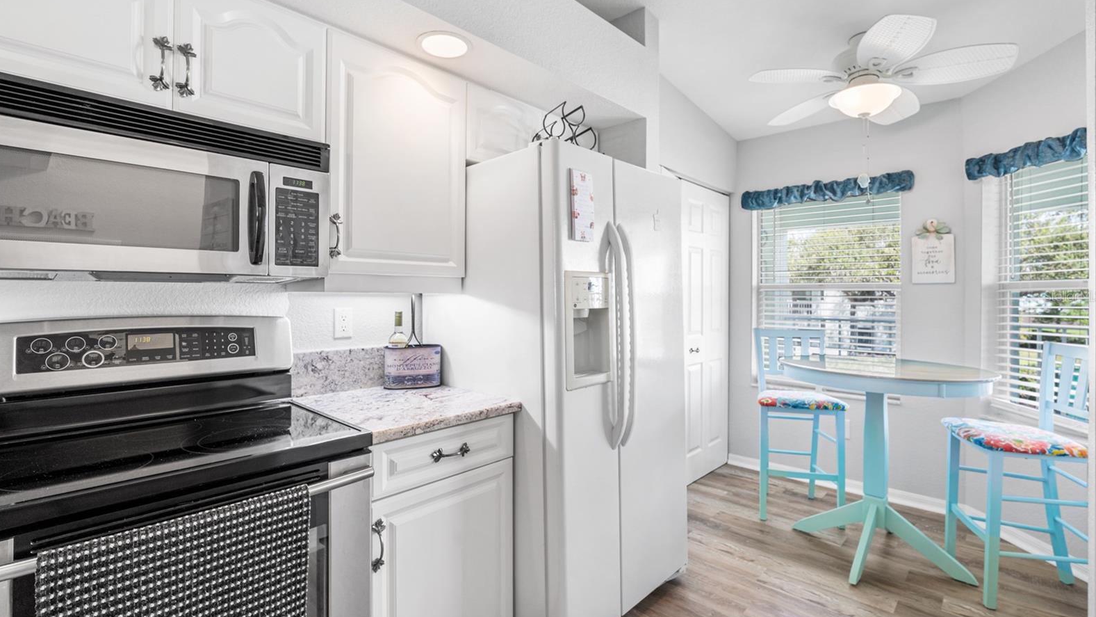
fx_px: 494
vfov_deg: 63.9
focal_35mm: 17
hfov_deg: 95.9
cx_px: 550
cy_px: 296
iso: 100
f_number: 9
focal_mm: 16
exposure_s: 1/1.25
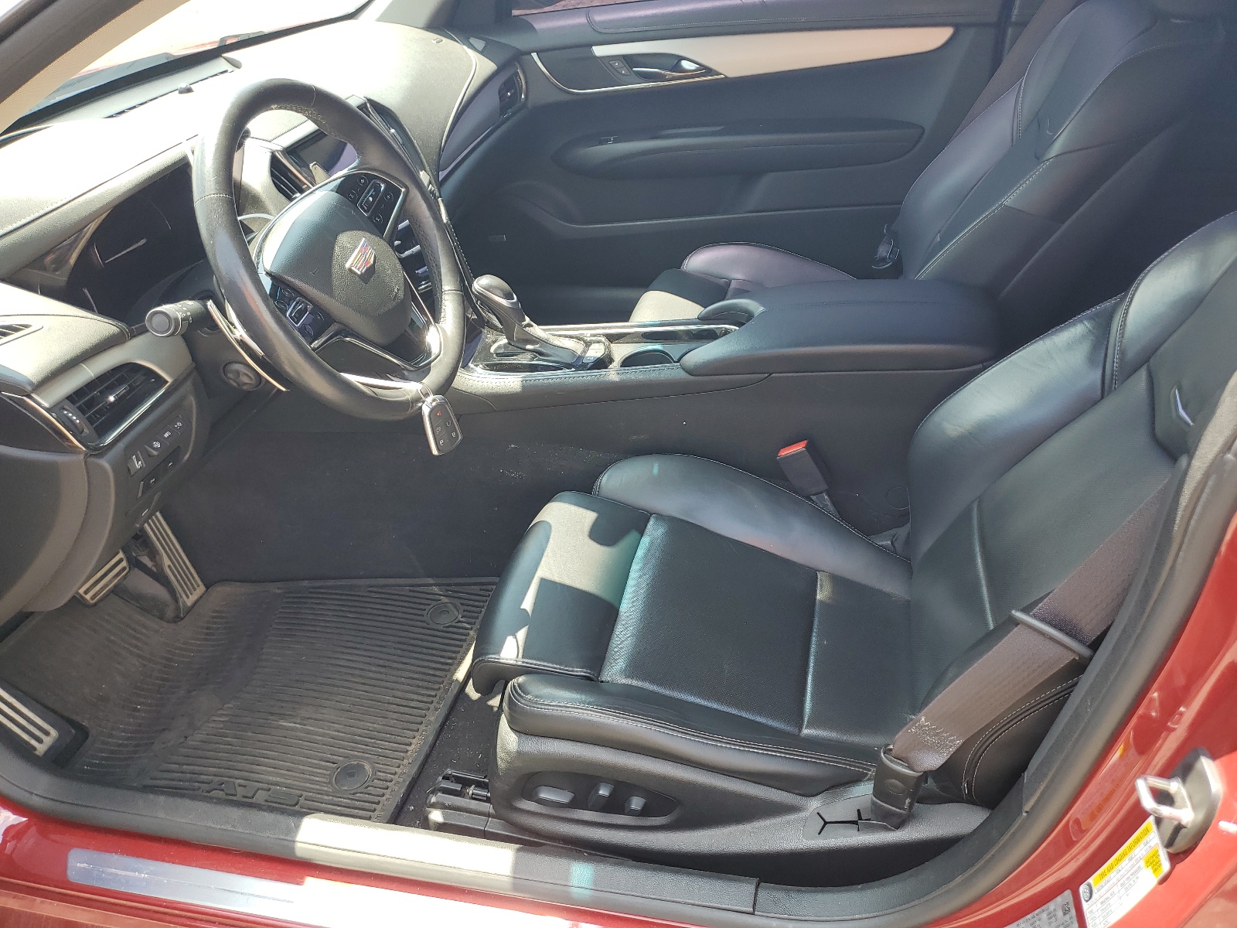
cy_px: 464
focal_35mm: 26
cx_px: 618
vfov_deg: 53.1
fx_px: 929
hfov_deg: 67.3
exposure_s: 1/278
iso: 50
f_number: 1.5
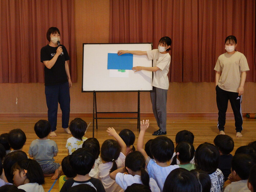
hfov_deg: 34.3
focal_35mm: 56
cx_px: 128
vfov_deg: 26.1
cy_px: 96
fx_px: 414
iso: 200
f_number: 4.4
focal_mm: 10.1
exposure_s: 1/30
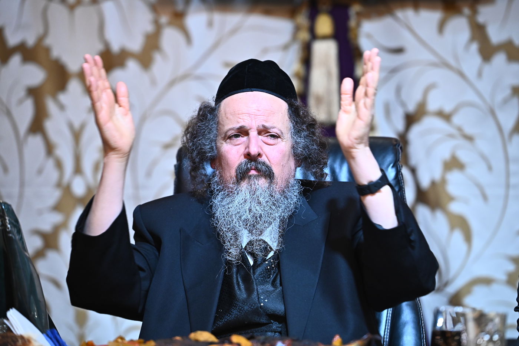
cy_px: 173
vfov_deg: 8.1
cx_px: 260
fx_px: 2450
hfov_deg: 12.1
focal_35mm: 170
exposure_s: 1/200
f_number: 4
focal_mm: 170
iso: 2500
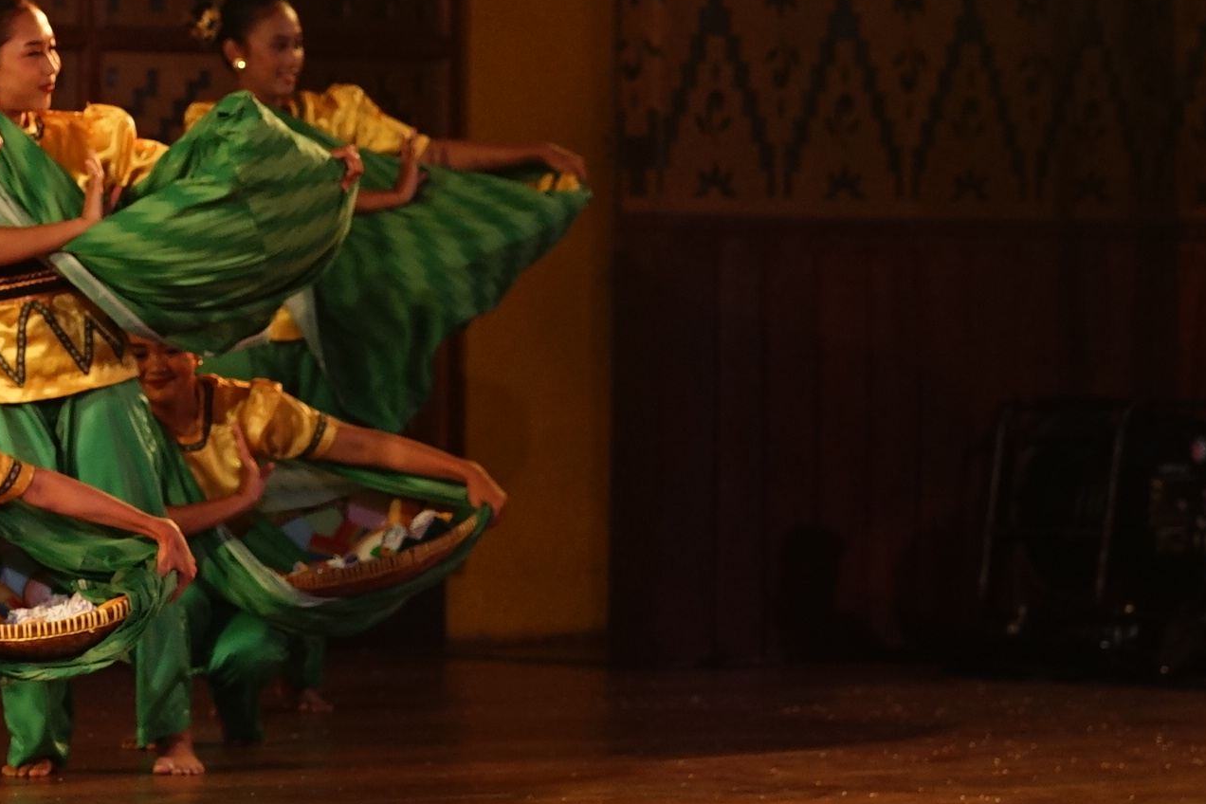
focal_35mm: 263
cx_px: -267
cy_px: 365
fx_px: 8810
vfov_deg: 5.2
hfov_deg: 7.8
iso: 1000
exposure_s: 1/250
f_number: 2.8
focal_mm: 85
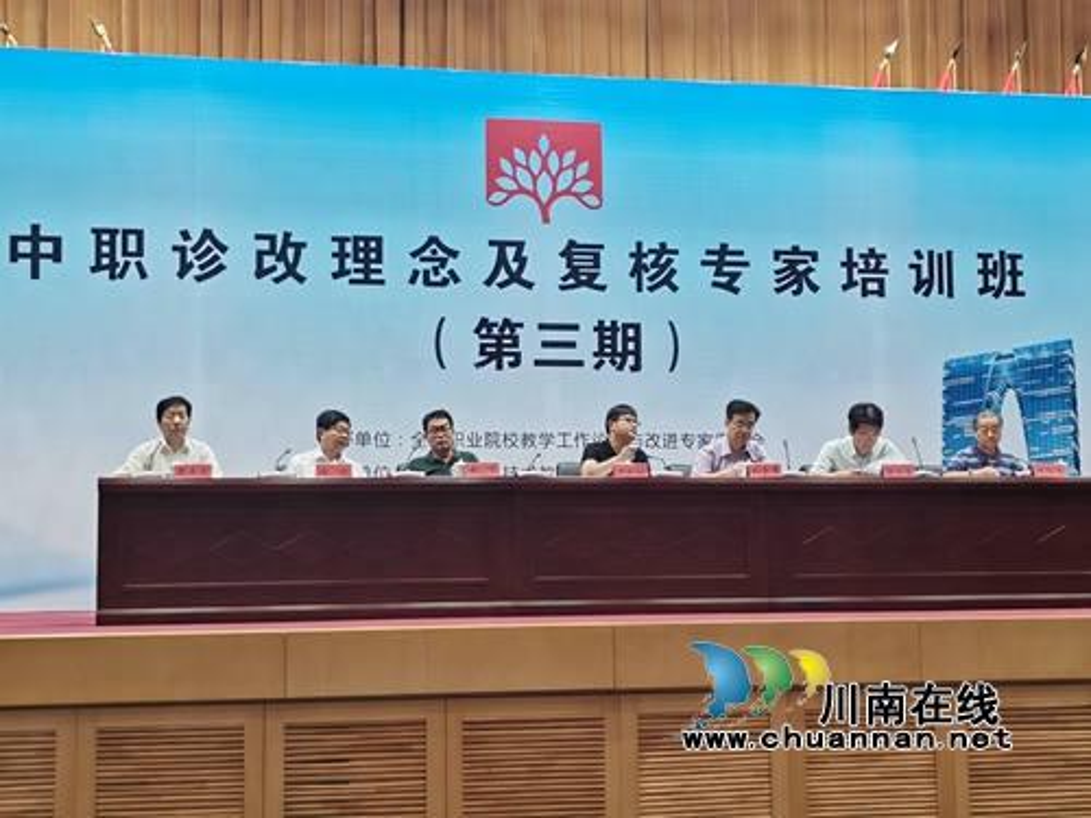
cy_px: 409
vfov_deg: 27.5
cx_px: 546
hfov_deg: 36.2
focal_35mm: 53
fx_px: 1670
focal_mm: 4.75
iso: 64
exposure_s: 4
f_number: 1.8
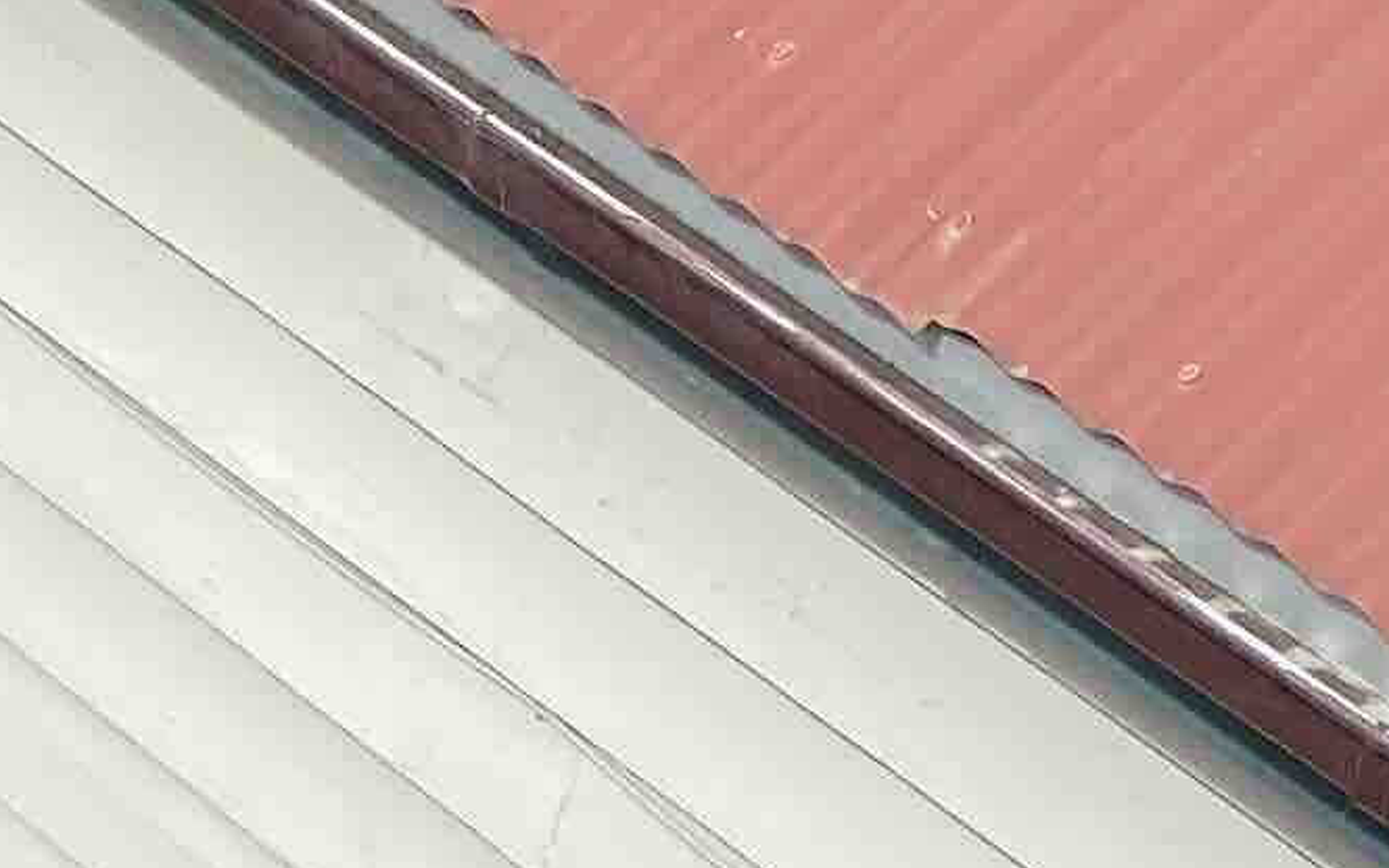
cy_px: 2798
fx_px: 6323
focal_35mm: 167
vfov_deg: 6.9
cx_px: -1044
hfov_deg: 11.7
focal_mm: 4.25
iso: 32
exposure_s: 1/1678
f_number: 1.8
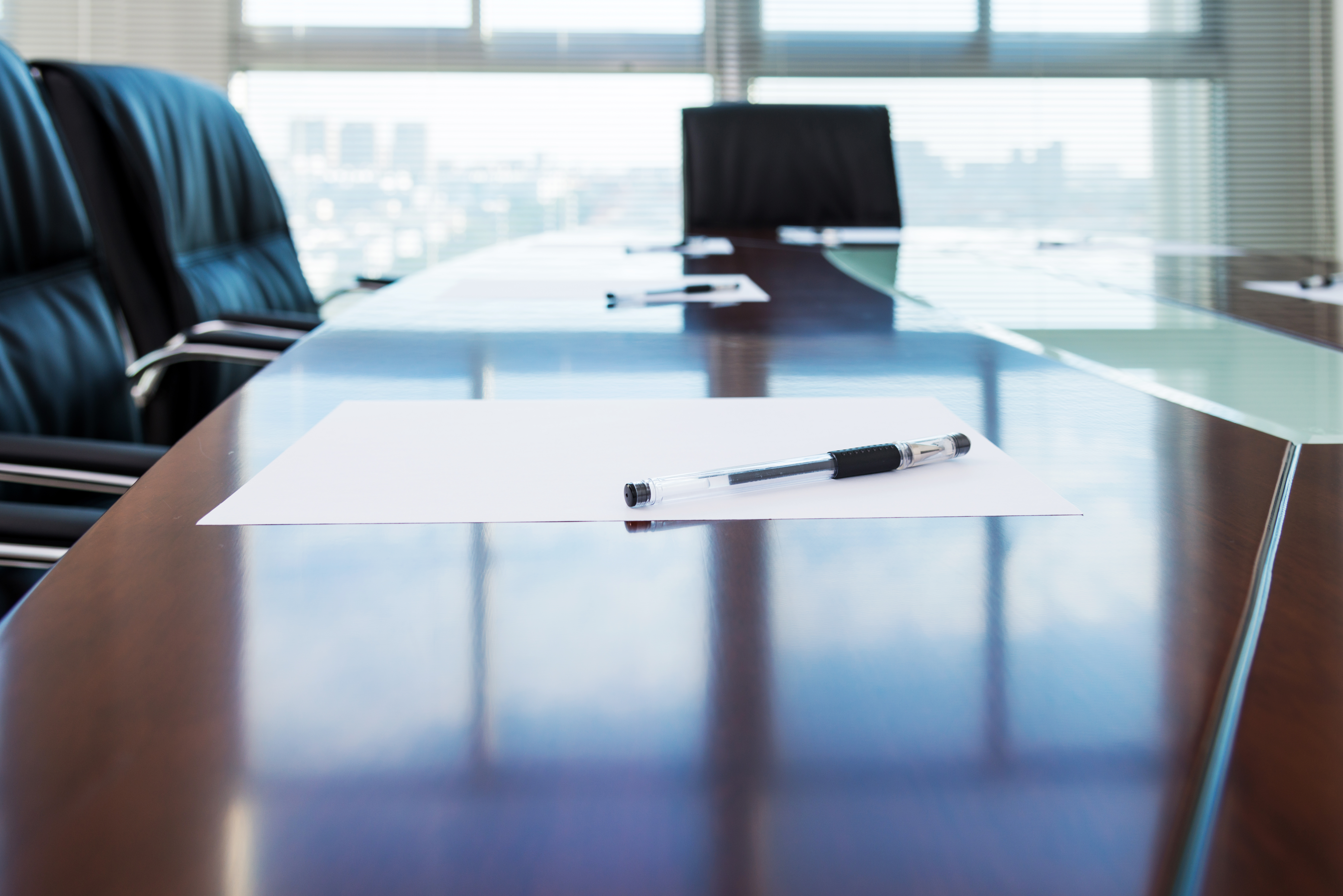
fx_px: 1194
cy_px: 448
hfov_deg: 58.7
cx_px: 672
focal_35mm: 32
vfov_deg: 41.1
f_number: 5.6
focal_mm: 32
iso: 100
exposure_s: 1/60
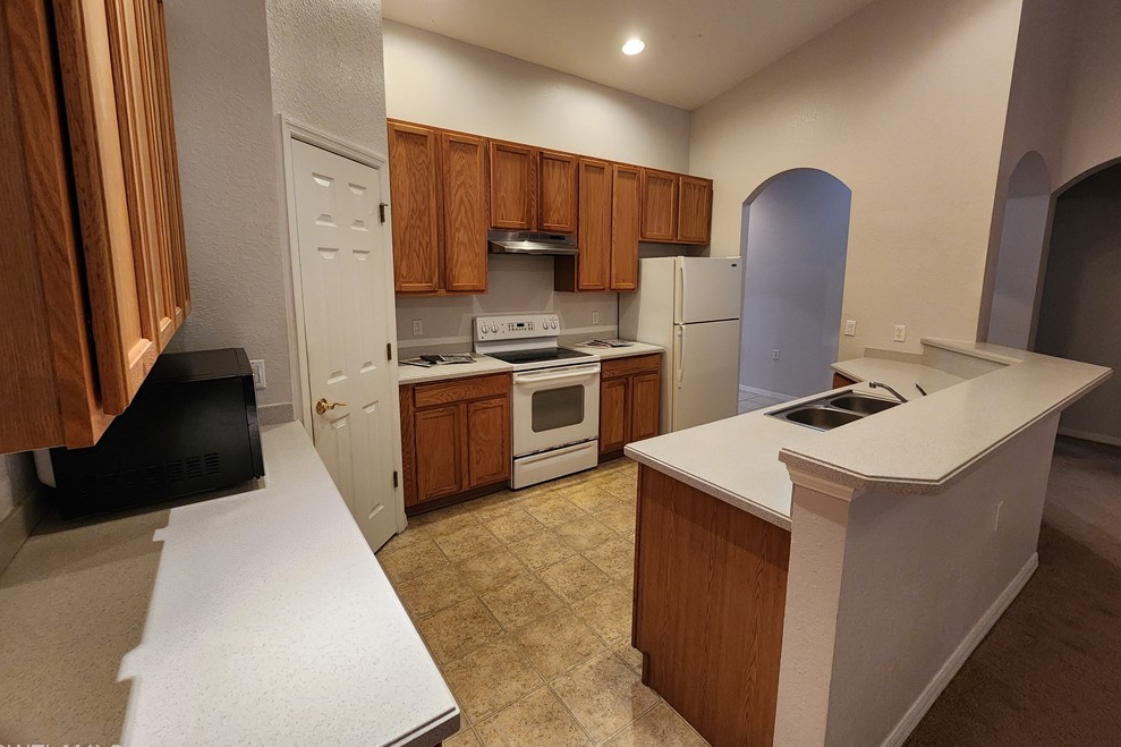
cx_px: 566
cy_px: 345
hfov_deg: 104.3
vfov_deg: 81.0
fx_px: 436
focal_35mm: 14
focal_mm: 2.2
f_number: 2.2
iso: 250
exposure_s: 1/60
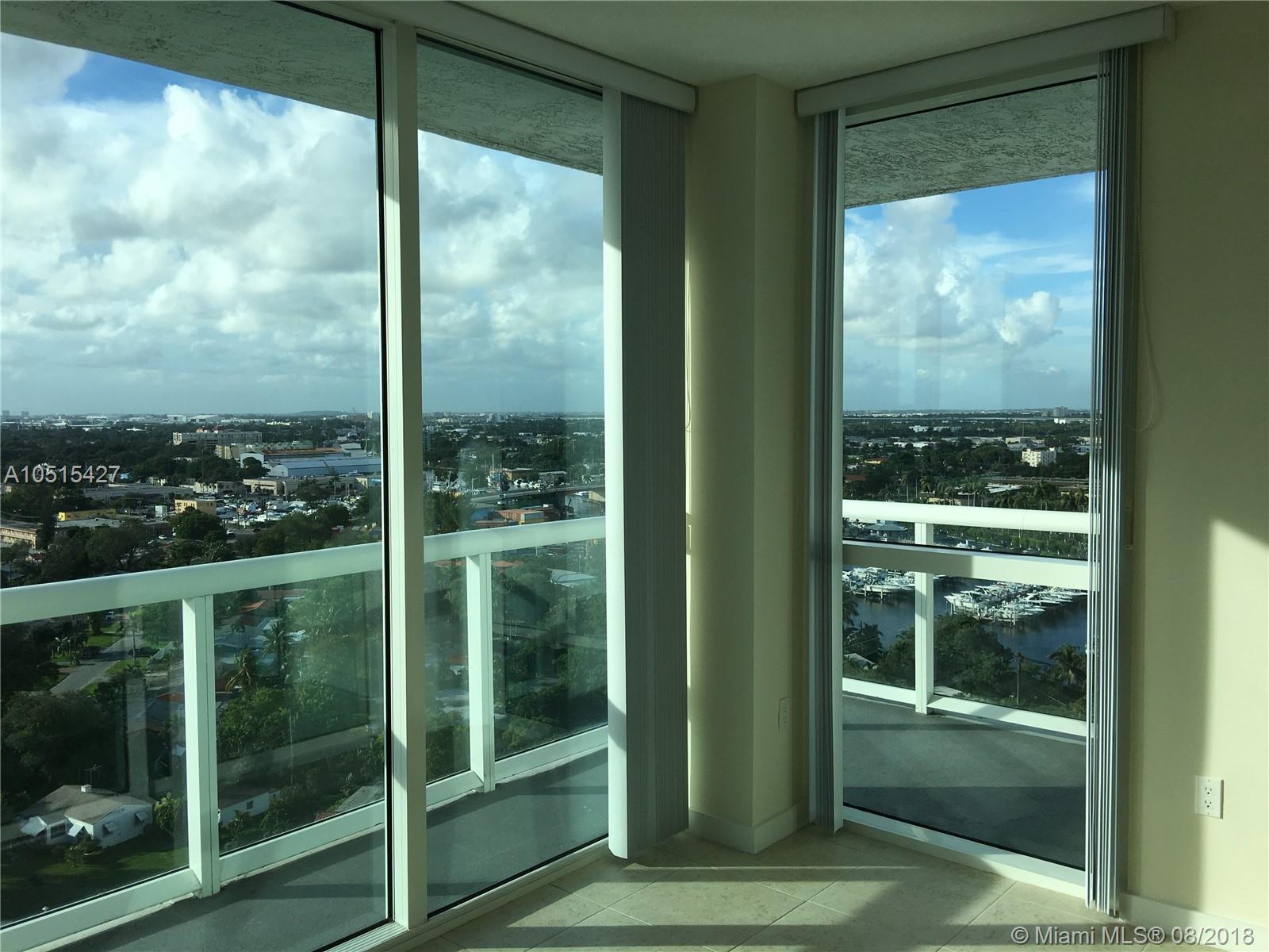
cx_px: 634
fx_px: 1063
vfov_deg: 48.2
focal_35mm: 29
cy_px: 476
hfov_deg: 61.7
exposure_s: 1/1166
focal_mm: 4.15
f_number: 2.2
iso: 25
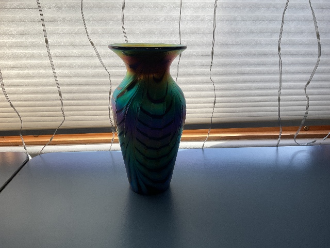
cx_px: 165
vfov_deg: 48.2
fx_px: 276
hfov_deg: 61.7
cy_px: 124
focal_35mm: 29
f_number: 1.8
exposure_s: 1/120
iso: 20
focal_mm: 3
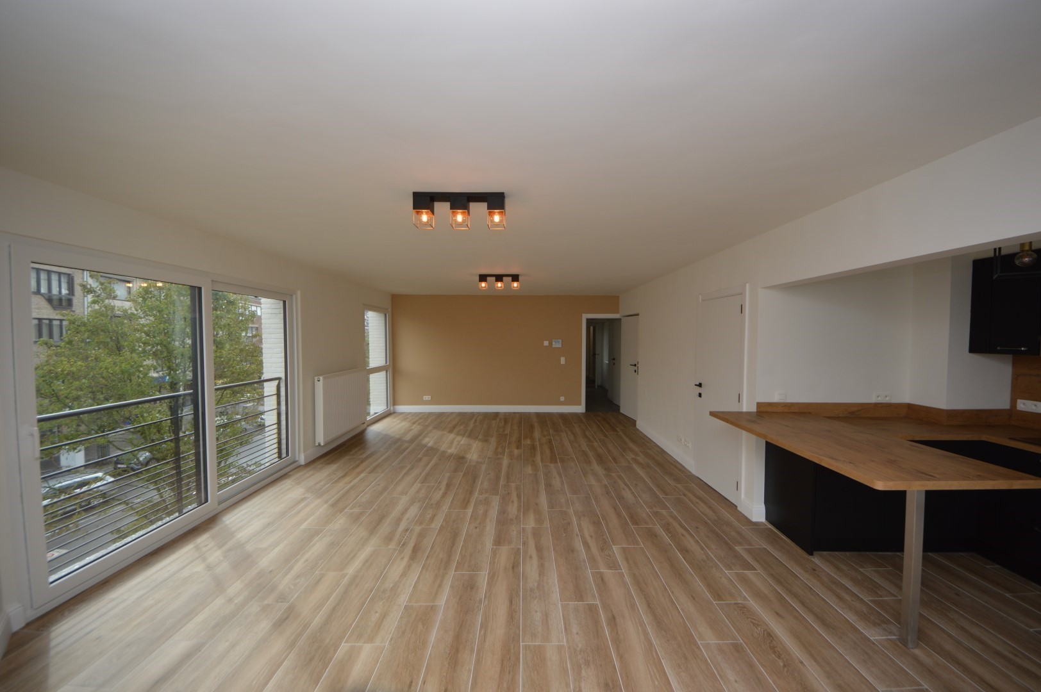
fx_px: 347
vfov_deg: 89.9
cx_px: 520
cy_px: 346
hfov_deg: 112.7
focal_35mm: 12
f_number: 5.6
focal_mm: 8
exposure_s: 1/125
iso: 160
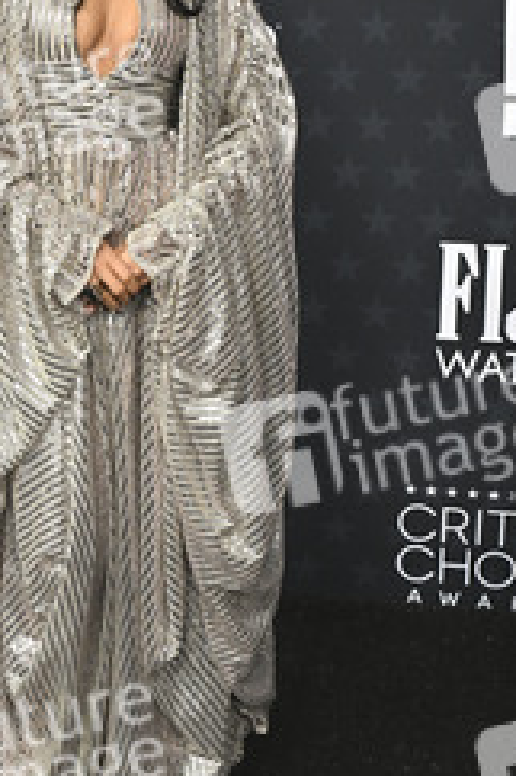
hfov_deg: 20.3
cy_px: 279
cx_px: 93
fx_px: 1421
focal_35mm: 66
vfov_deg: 30.4
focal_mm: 40
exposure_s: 1/320
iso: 1250
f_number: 5.6
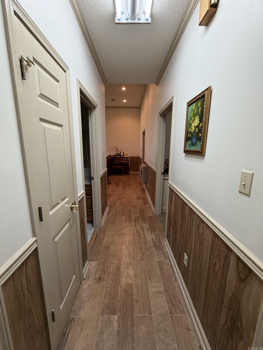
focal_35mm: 14
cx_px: 132
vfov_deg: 102.1
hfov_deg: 85.7
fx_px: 142
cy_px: 175
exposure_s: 1/60
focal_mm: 2.22
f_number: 2.2
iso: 200
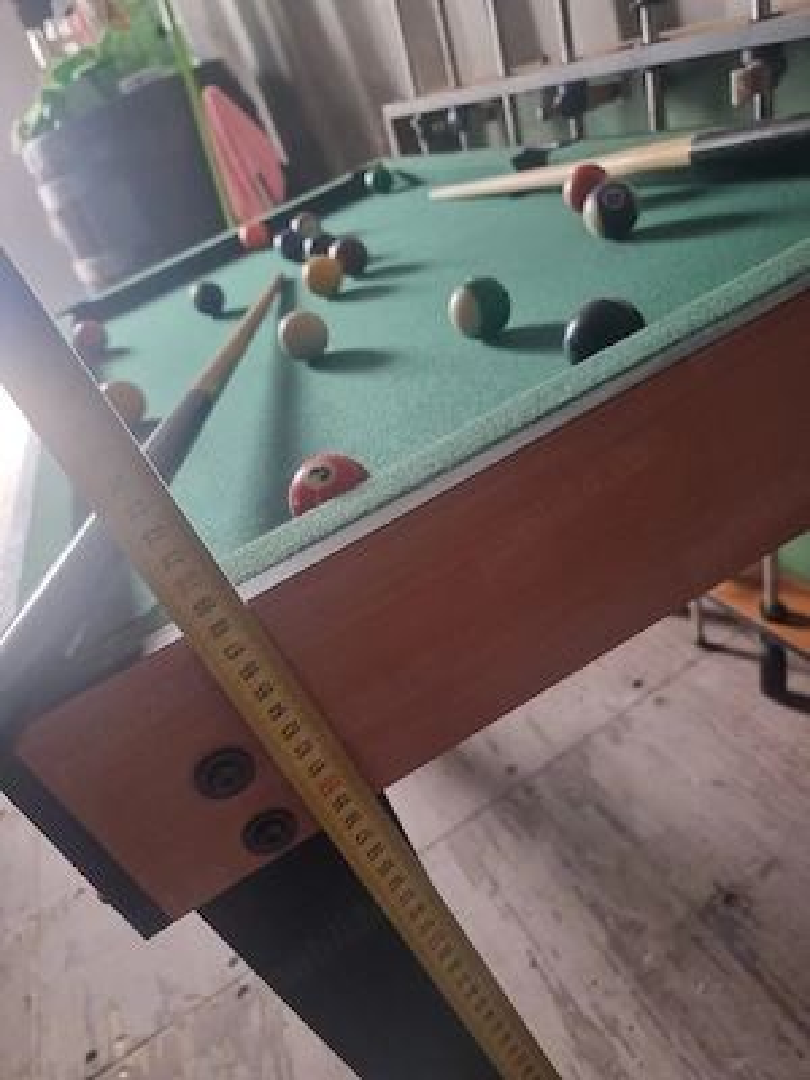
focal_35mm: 24
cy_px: 540
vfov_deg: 71.6
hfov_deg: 56.8
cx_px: 405
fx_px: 749
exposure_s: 1/50
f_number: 1.8
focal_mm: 6.7
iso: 640
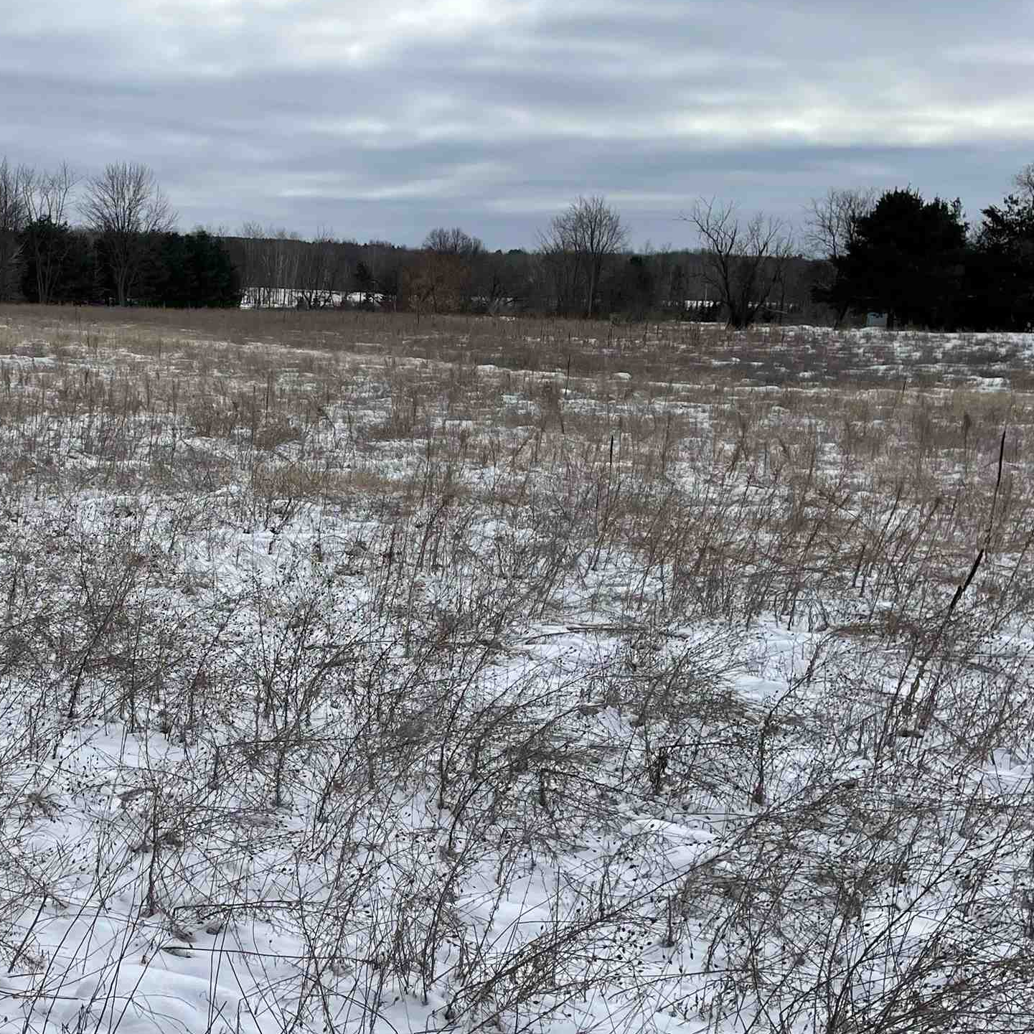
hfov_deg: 33.2
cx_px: 138
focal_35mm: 49
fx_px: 1656
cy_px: 657
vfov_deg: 34.5
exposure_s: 1/7299
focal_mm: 4.2
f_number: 1.6
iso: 32
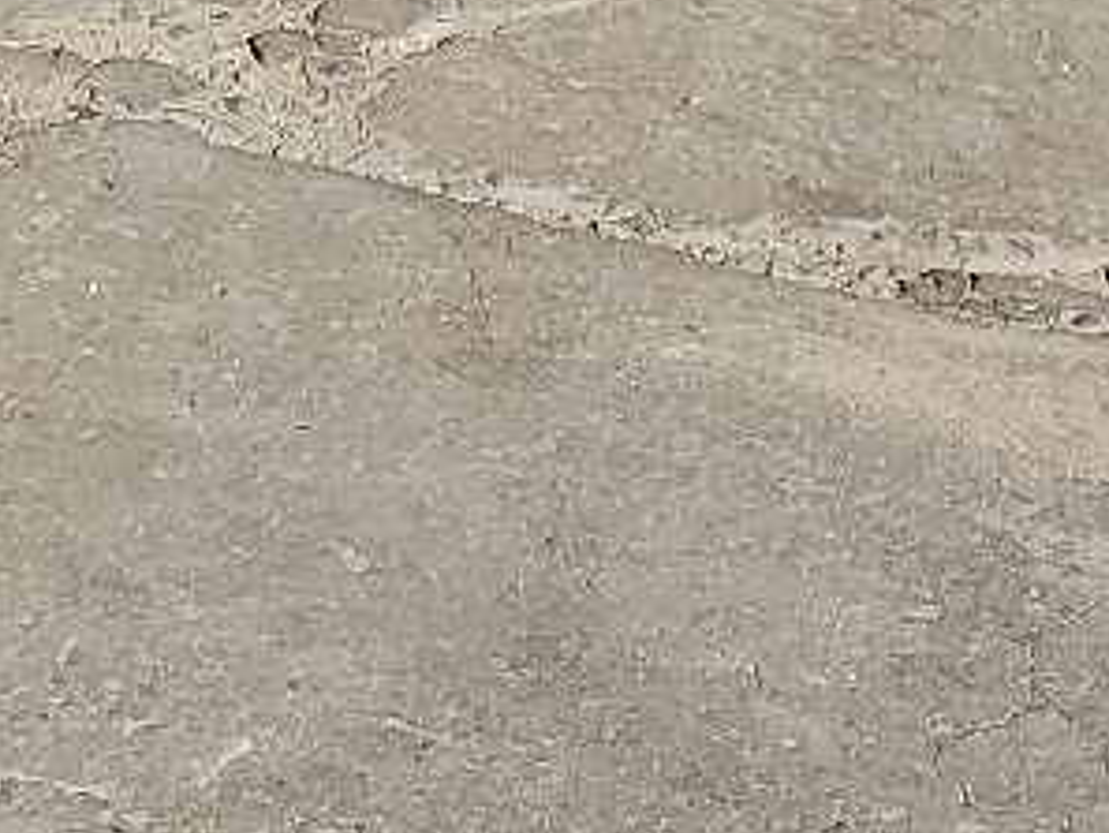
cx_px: -788
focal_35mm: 140
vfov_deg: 9.3
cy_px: -1285
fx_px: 4487
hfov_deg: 13.0
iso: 50
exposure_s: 1/2500
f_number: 1.5
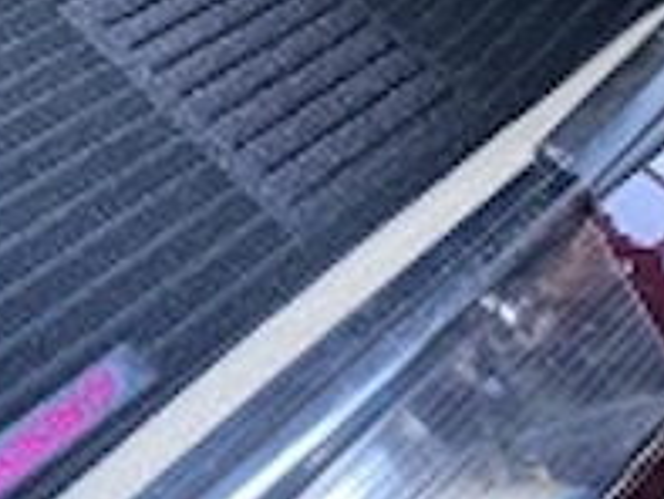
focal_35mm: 51
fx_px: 979
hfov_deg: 36.0
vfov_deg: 28.4
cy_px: 155
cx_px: 116
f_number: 1.8
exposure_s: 1/60
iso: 320
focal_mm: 4.25
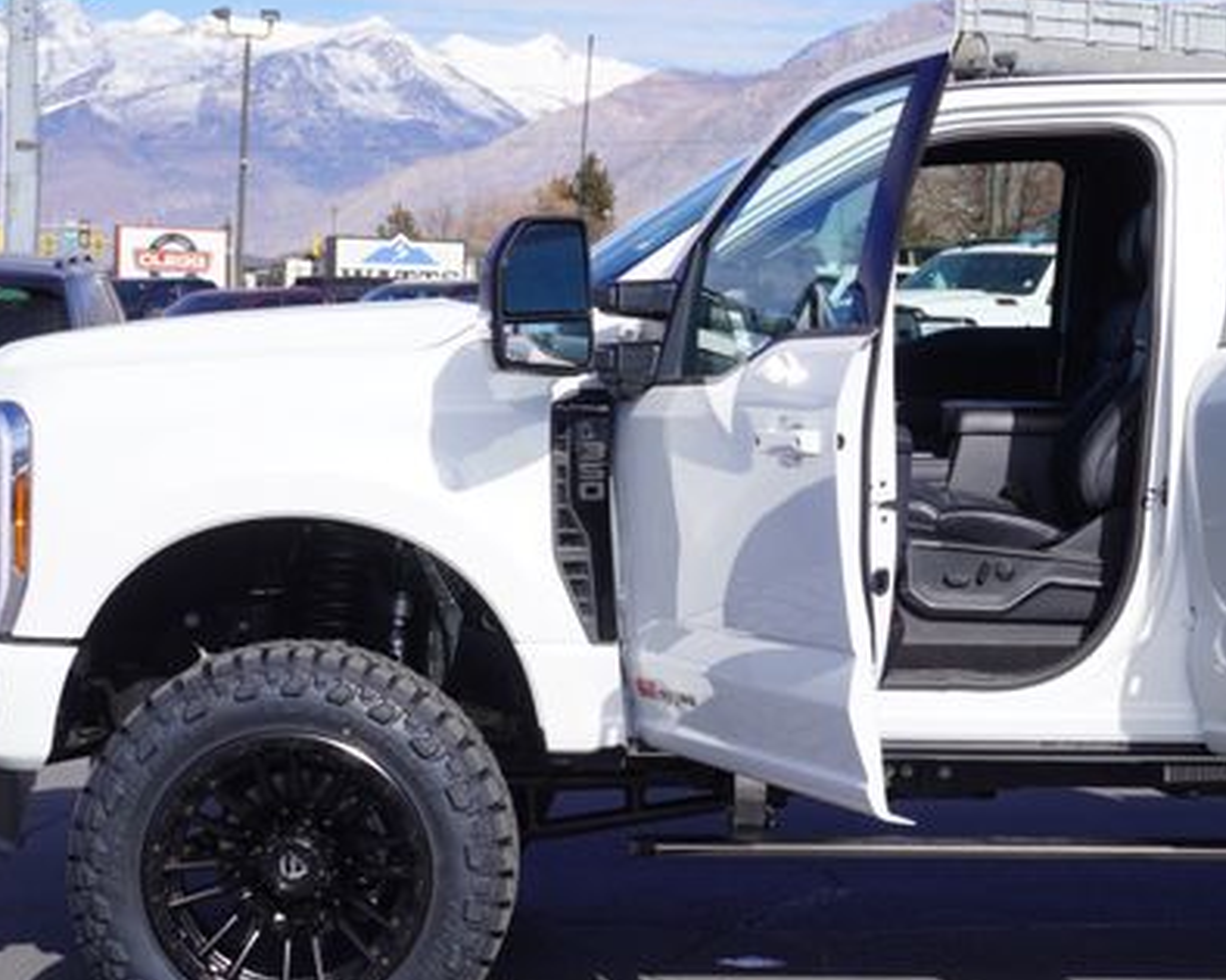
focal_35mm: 85
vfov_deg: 18.1
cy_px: 576
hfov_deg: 22.5
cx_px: 812
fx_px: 3075
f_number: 9
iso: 100
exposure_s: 1/200
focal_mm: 37
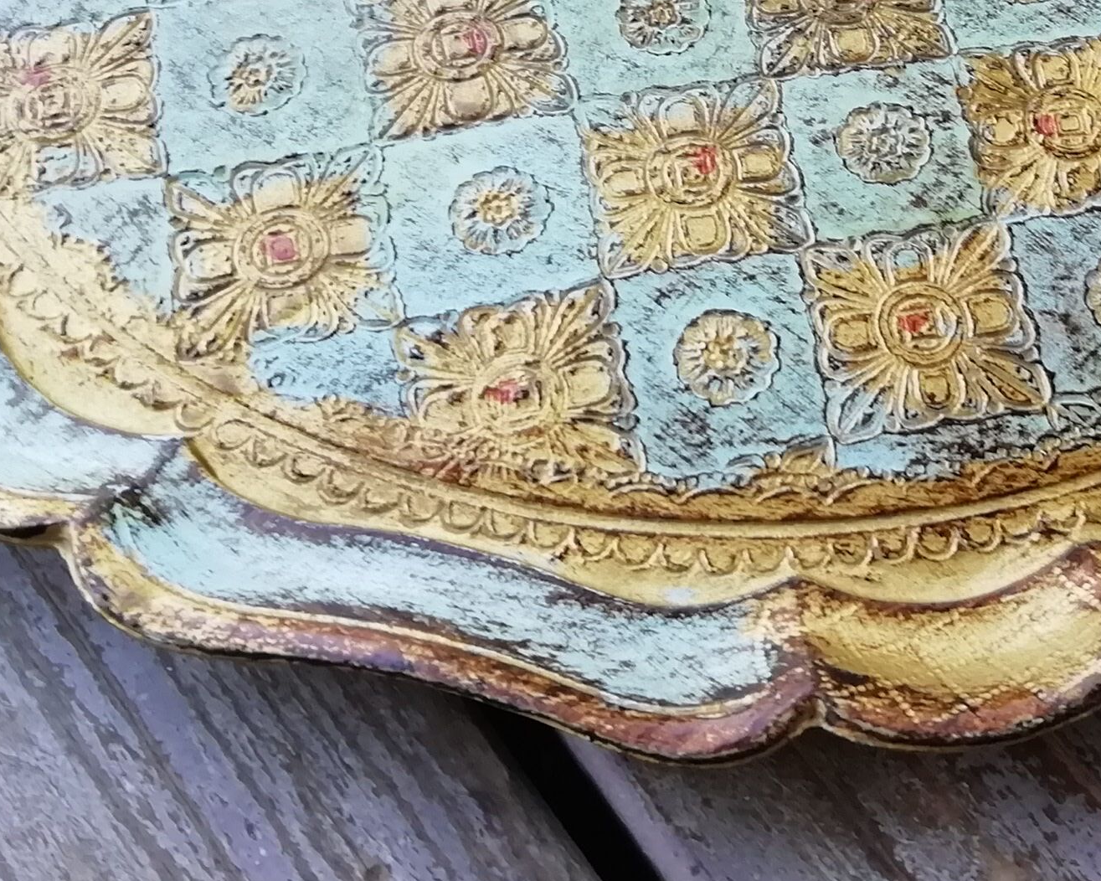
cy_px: 20
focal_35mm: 63
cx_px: 785
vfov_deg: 23.3
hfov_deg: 29.7
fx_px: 2053
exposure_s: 1/50
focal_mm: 3.21
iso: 64
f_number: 2.2
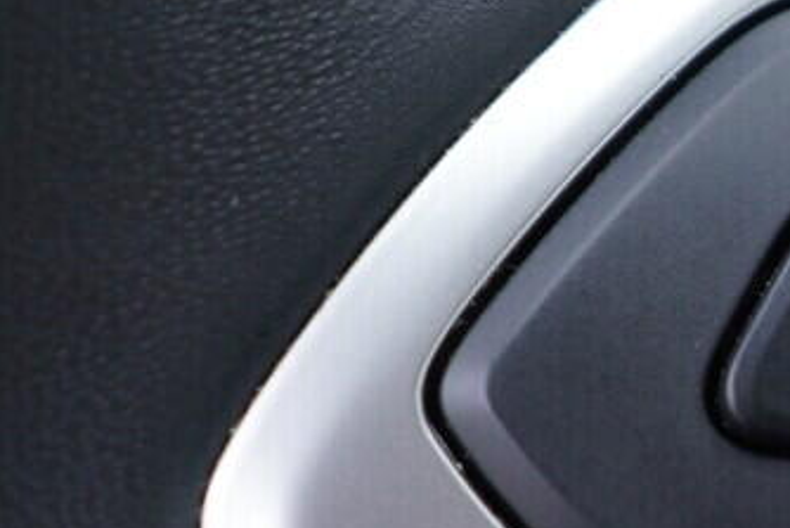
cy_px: 315
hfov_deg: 12.7
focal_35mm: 155
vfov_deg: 8.9
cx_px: 1131
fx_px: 3403
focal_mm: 24
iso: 125
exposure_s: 1/40
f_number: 2.8
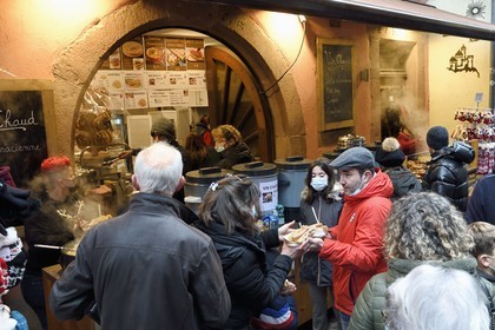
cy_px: 165
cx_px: 248
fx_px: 412
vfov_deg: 43.6
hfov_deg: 61.9
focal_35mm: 30
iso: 800
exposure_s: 1/60
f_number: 7.1
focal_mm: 30
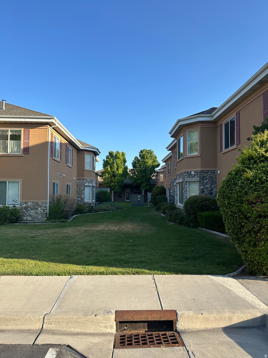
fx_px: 248
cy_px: 179
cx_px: 134
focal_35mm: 24
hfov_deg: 56.8
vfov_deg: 71.6
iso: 80
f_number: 1.78
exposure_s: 1/1779
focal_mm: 6.86
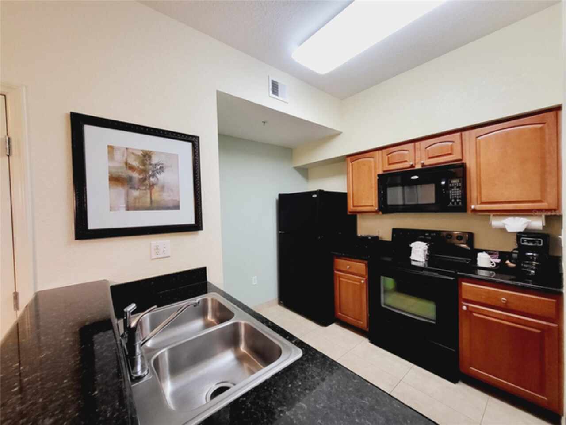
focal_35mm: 13
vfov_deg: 89.9
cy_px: 212
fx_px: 213
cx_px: 283
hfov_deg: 106.2
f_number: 2.2
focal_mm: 1.74
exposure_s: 1/60
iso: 320
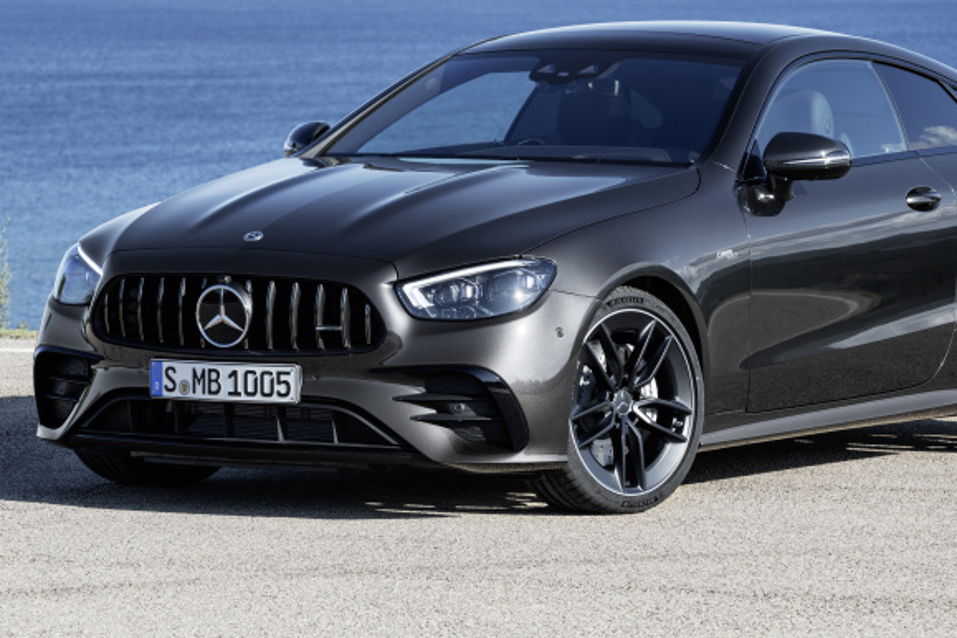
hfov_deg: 9.3
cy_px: 288
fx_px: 5874
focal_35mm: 221
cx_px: 407
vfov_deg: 6.2
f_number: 8
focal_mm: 125
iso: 100
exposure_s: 1/160
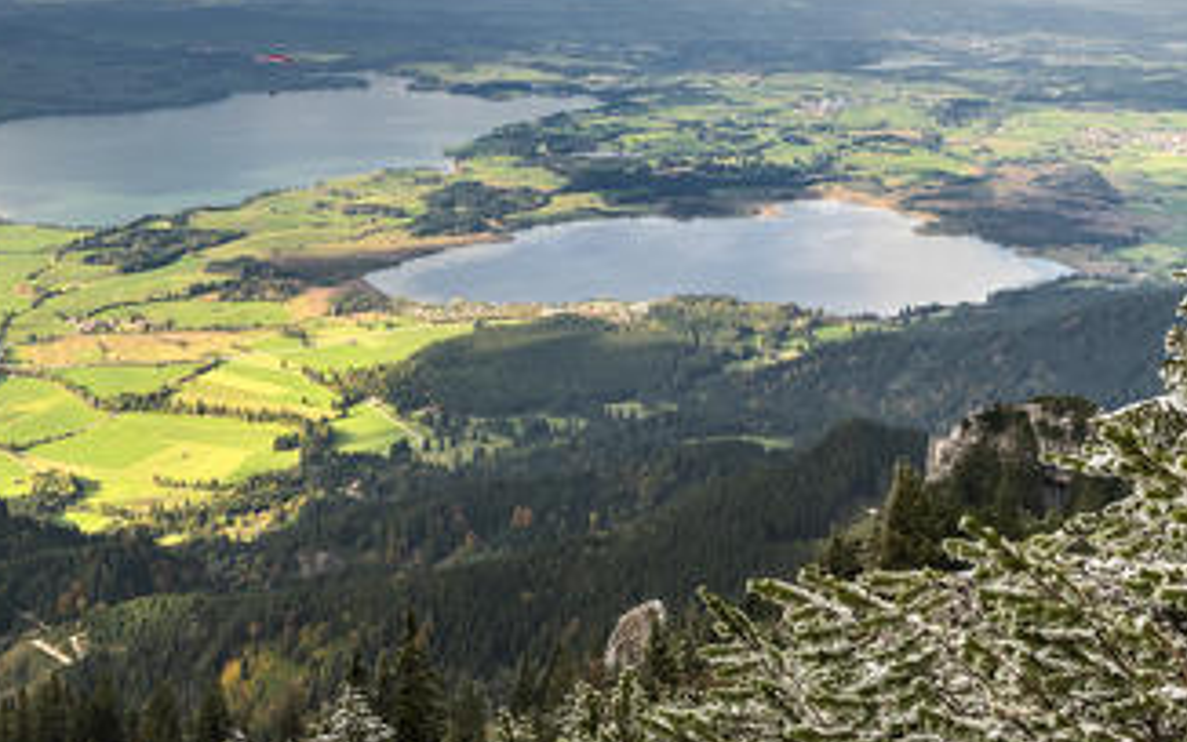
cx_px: 370
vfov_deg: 28.1
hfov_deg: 43.5
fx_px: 1456
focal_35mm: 45
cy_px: 156
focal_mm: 24
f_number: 8
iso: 400
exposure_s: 1/400
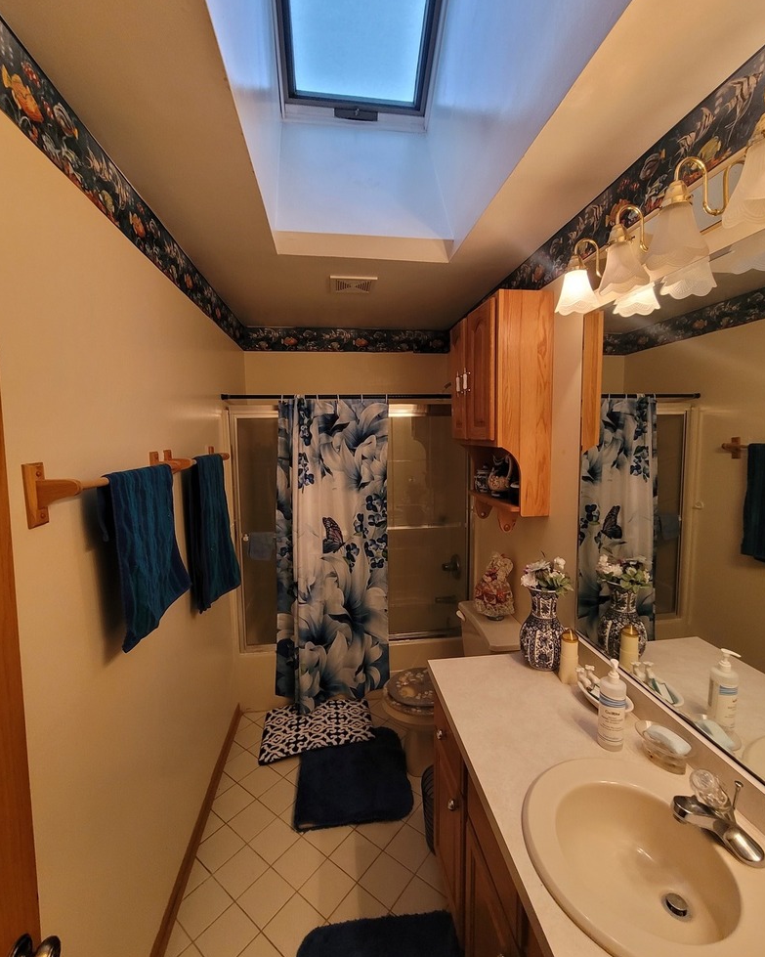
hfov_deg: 88.0
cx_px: 392
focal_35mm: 14
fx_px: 396
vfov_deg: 100.7
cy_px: 471
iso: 320
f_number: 2.2
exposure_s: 1/40
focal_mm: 2.2
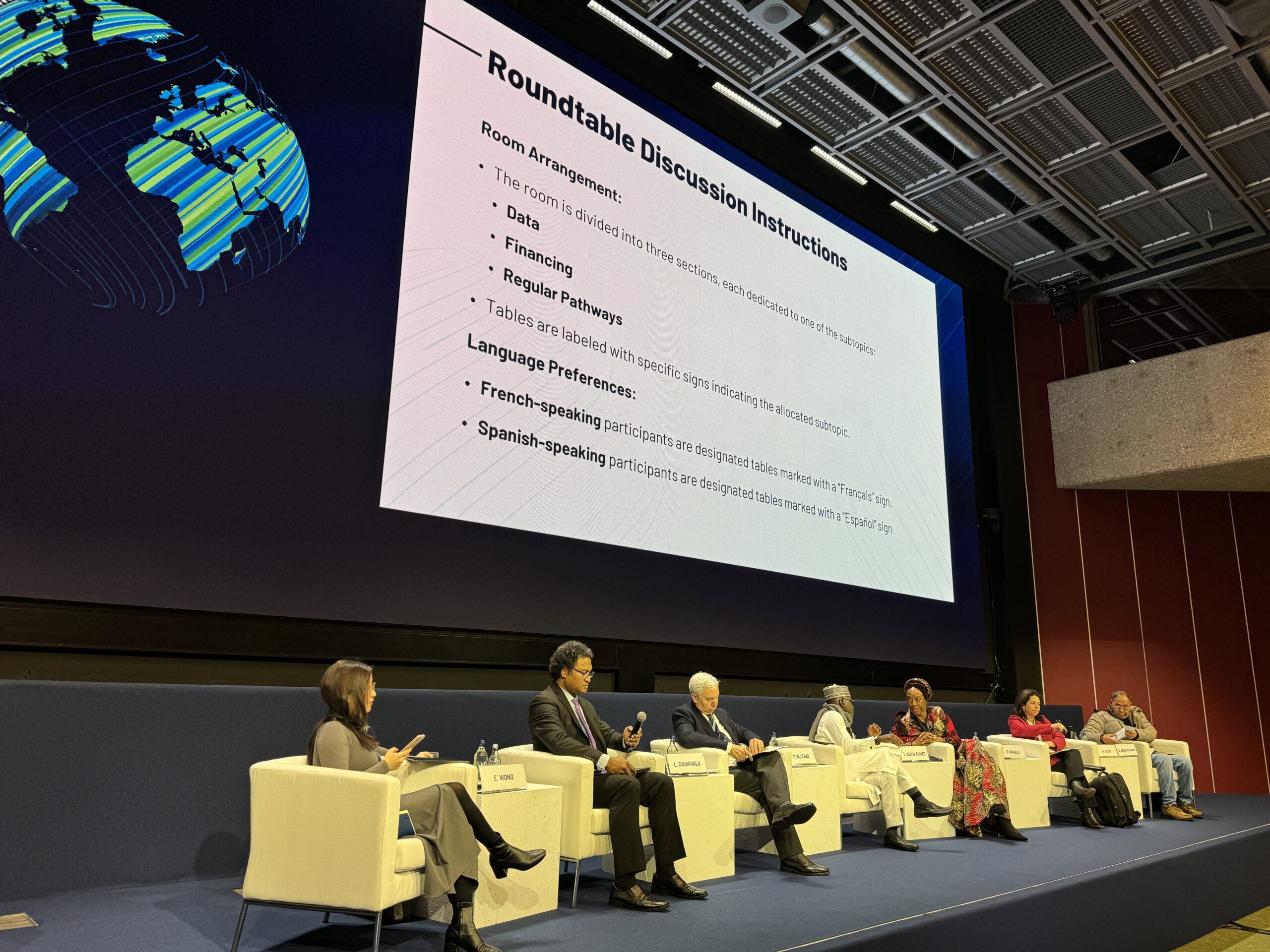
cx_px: 635
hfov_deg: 71.6
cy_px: 476
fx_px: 881
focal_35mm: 24
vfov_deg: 56.8
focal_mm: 6.86
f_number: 1.78
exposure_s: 1/120
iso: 100
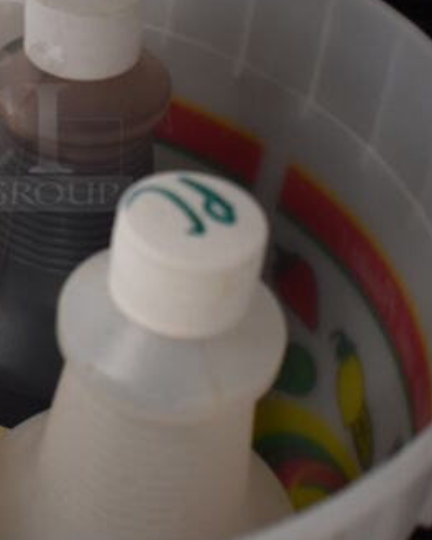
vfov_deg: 22.0
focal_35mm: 86
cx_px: -49
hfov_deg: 17.2
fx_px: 1375
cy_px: 126
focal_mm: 22
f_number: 3.8
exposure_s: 1/125
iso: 1000
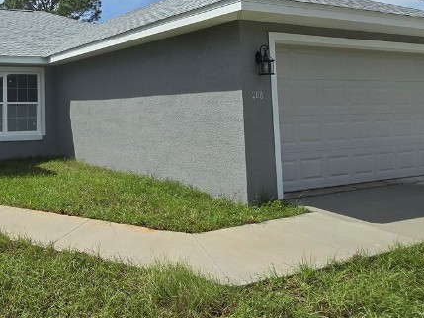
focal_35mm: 31
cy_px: 82
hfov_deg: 50.7
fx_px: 380
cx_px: 32
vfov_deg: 44.1
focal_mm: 2.2
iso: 50
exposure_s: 1/5061
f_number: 2.2
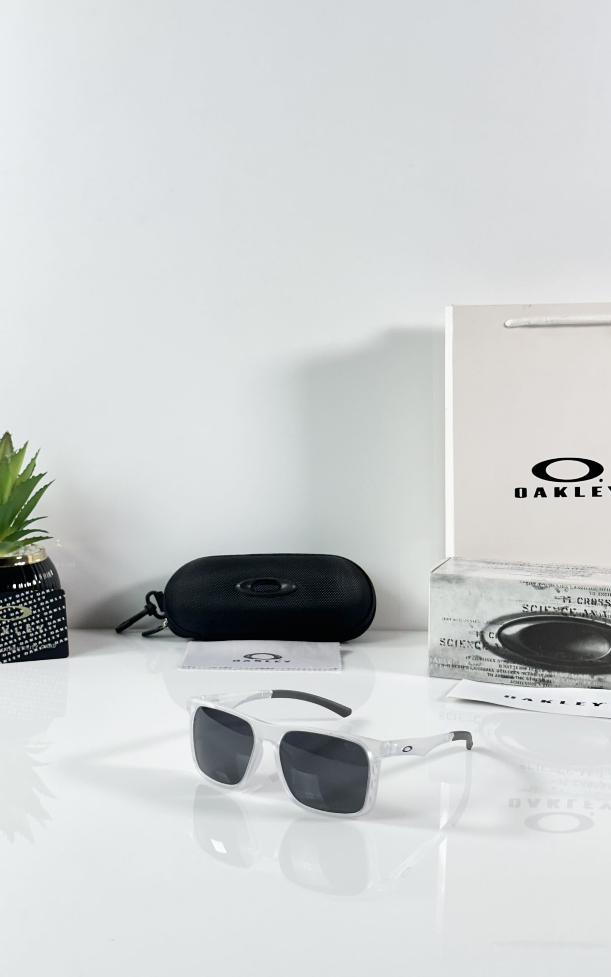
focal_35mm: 51
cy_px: 488
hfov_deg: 25.3
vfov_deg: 39.6
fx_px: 1359
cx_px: 313
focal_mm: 6.86
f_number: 1.78
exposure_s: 1/100
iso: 64
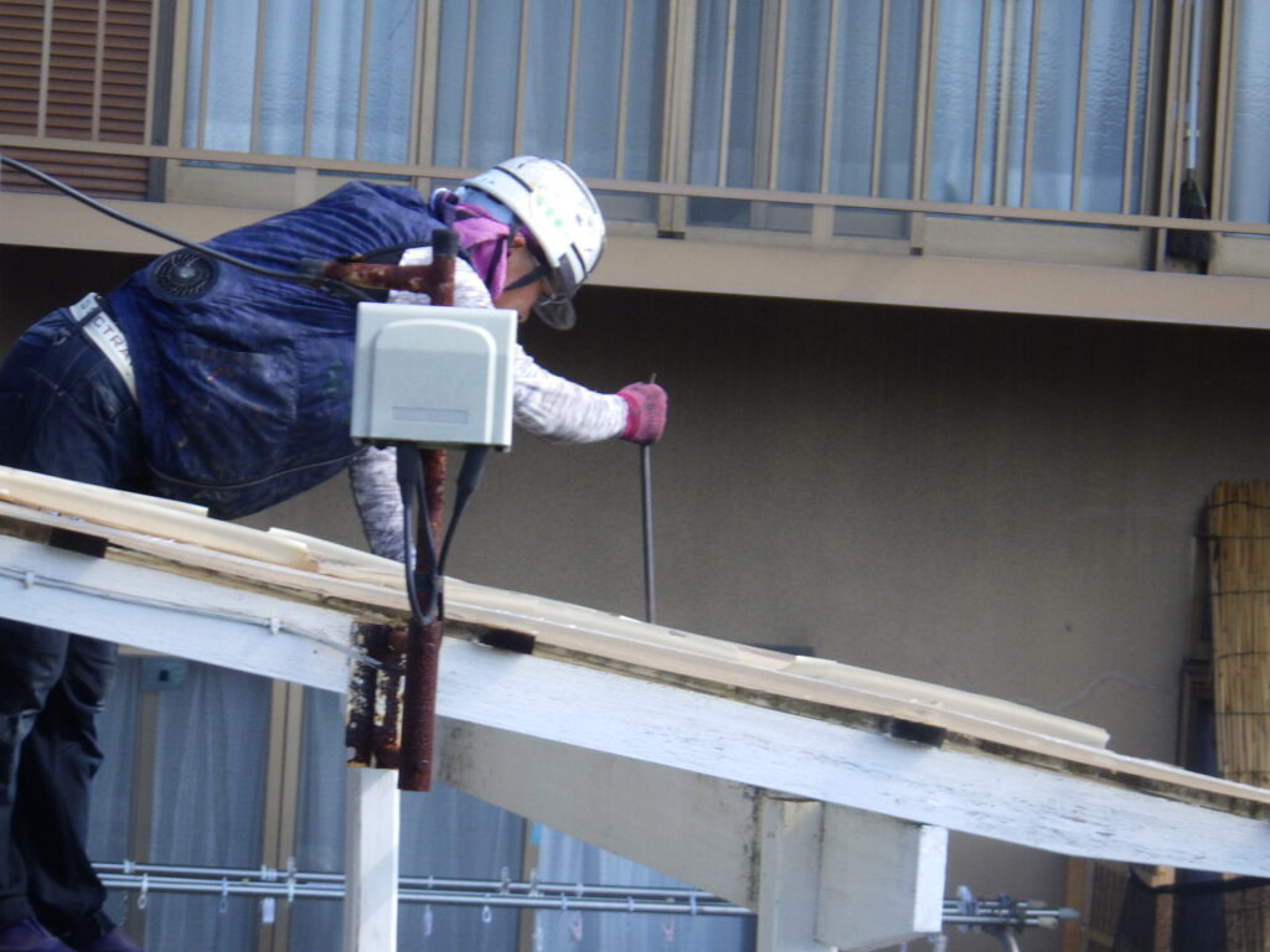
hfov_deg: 14.1
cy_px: 476
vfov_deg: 10.6
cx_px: 635
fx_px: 5136
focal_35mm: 140
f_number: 5.5
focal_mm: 25
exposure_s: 1/125
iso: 125
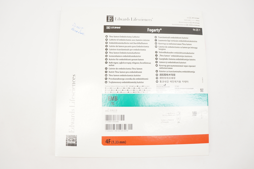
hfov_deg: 67.4
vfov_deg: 47.8
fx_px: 190
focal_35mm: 27
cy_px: 84
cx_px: 127
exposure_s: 1/60
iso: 400
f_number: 5.6
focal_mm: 18
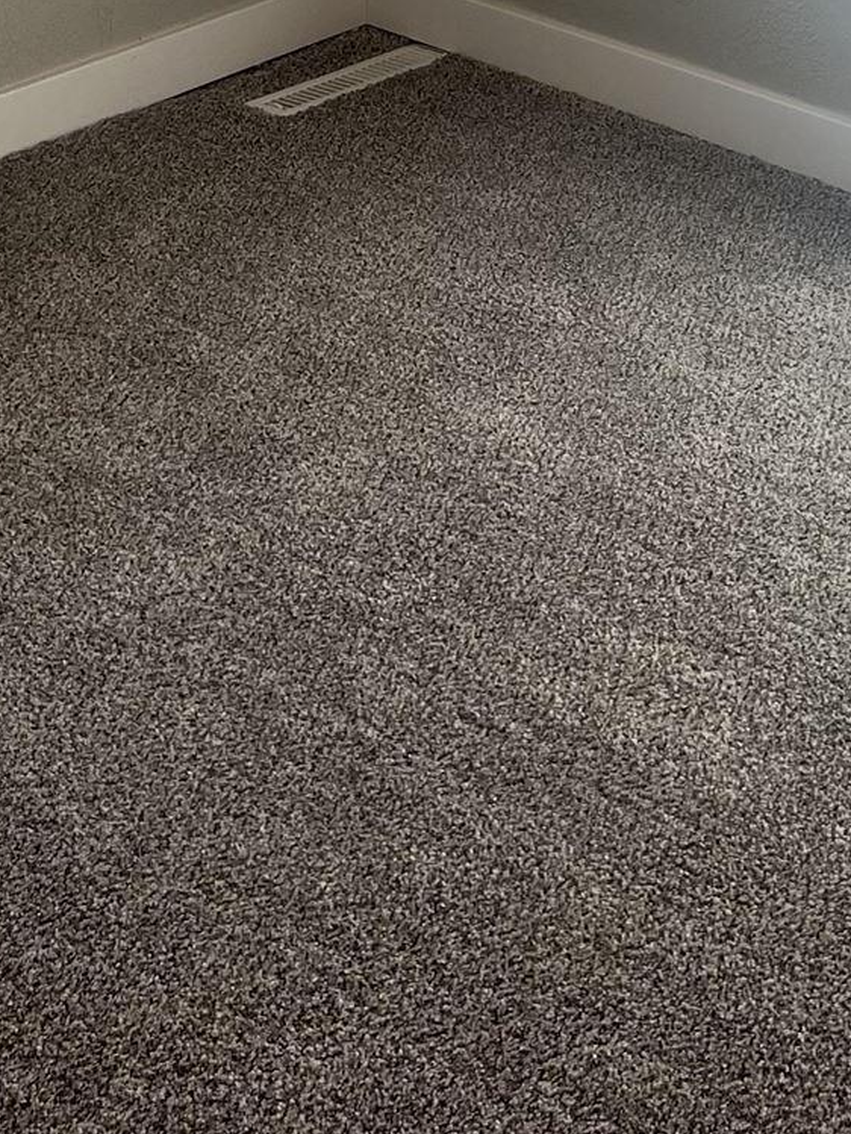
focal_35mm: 80
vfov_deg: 21.9
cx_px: 757
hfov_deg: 18.2
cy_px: -344
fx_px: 2622
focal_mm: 5.7
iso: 50
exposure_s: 1/342
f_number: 1.5
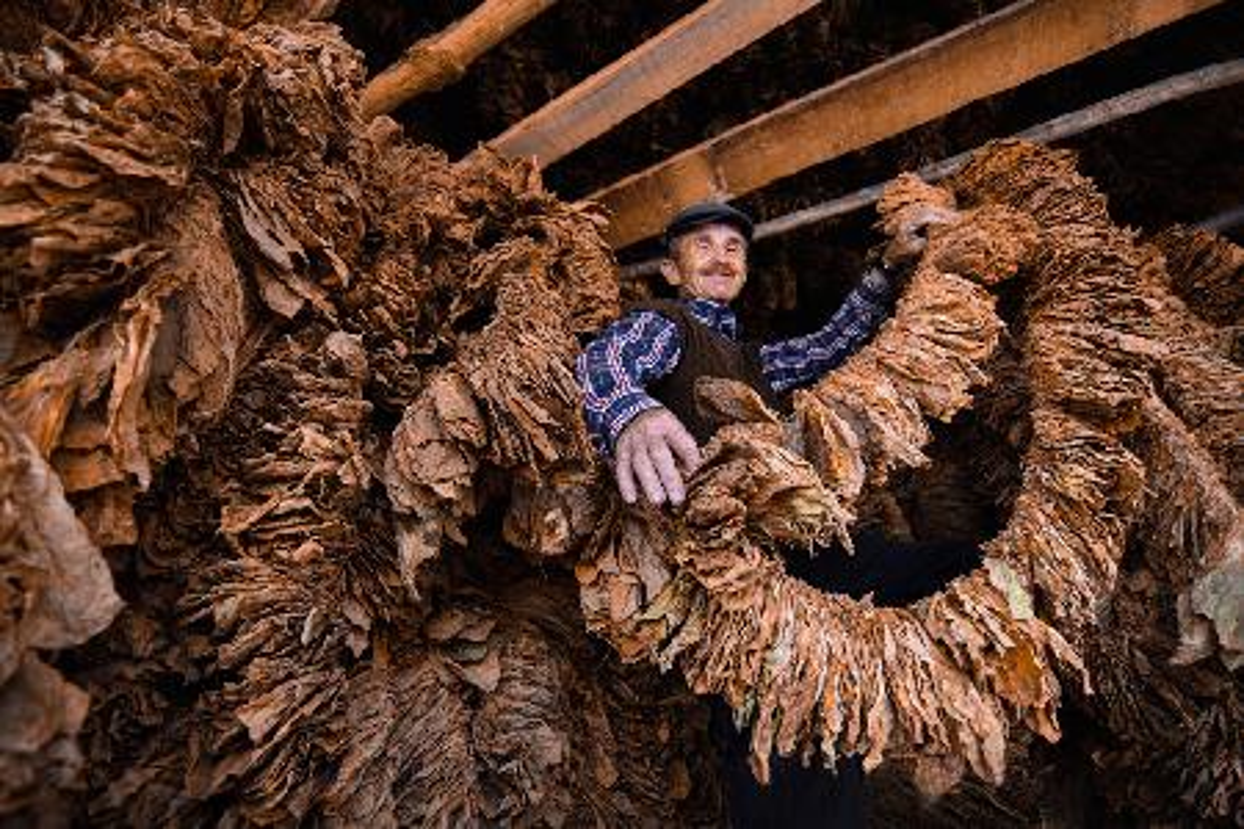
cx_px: 622
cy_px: 414
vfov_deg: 72.1
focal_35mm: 16
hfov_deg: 95.0
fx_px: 570
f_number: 2.8
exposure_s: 1/50
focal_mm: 11
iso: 100
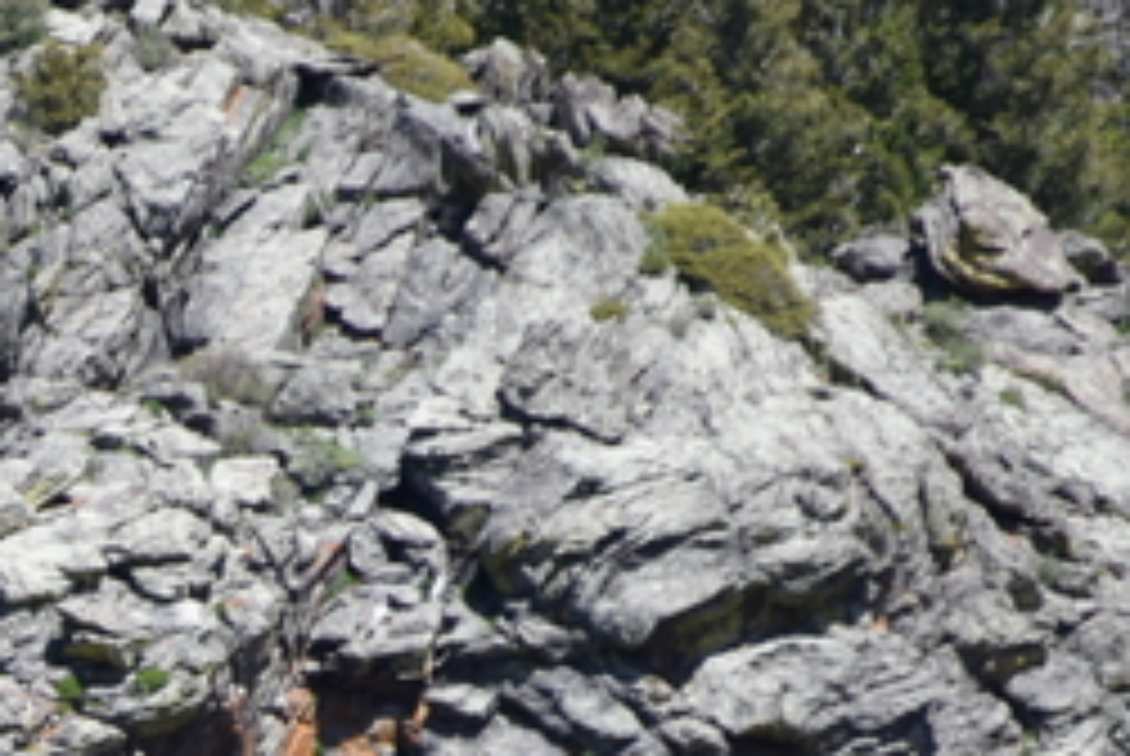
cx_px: -765
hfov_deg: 1.3
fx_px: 47986
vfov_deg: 0.9
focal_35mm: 1527
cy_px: 1256
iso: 220
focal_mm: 300
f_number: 5.6
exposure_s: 1/640
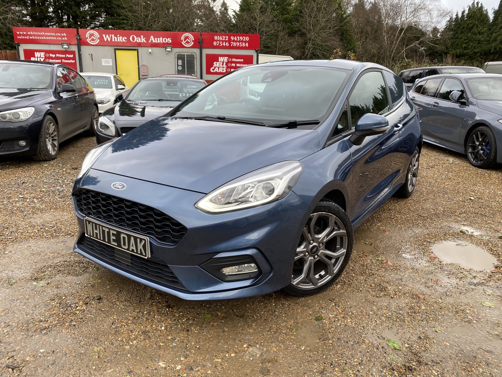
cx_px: 251
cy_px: 188
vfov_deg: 53.1
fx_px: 377
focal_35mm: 26
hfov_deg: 67.3
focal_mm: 4.25
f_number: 1.8
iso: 32
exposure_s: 1/193
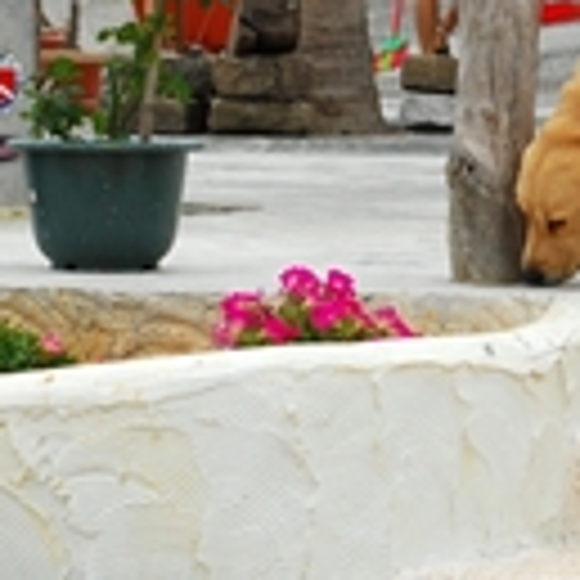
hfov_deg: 7.1
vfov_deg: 7.1
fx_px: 4663
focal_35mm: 246
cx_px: 661
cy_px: 348
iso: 200
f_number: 9
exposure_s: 1/160
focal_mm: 52
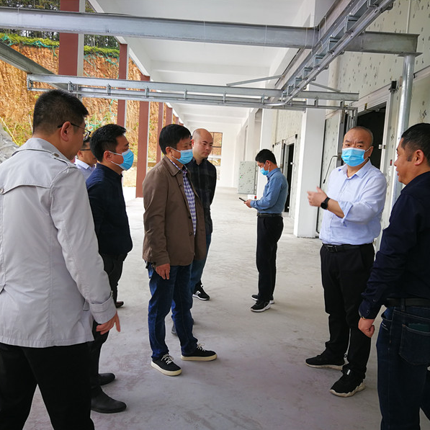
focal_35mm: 32
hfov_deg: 51.1
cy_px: 215
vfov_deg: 51.1
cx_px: 211
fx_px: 450
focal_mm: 3.95
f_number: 2.2
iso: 50
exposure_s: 1/167
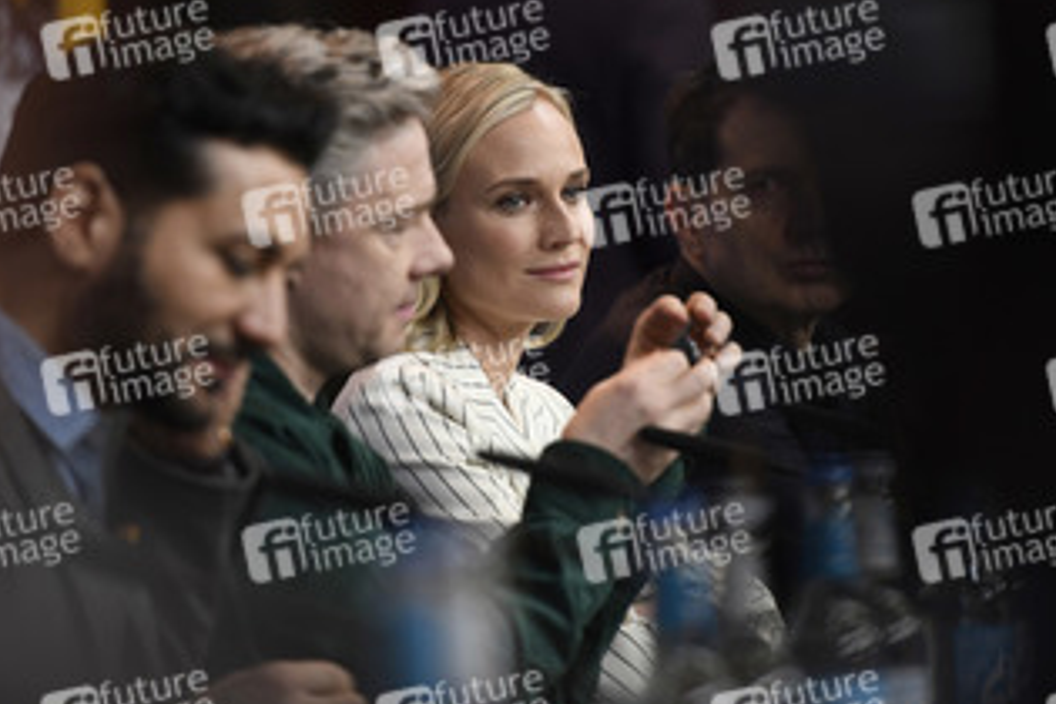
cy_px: 292
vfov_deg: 4.8
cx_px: 374
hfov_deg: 7.2
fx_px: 8389
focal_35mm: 286
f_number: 3.5
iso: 1250
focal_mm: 200
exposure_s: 1/320
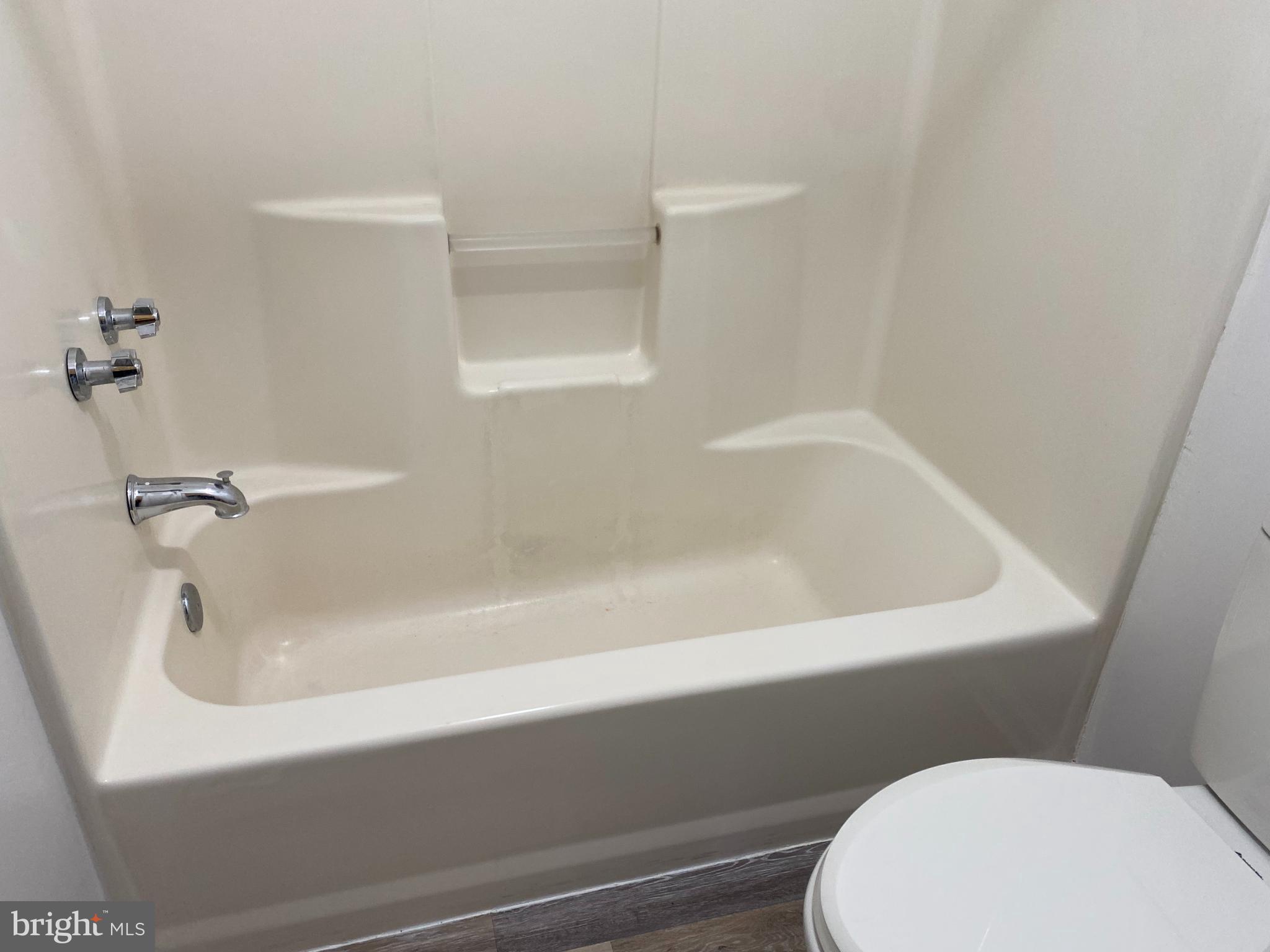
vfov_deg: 53.1
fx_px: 954
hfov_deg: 67.3
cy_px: 476
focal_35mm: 26
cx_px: 635
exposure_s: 1/120
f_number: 1.8
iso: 125
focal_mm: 4.25
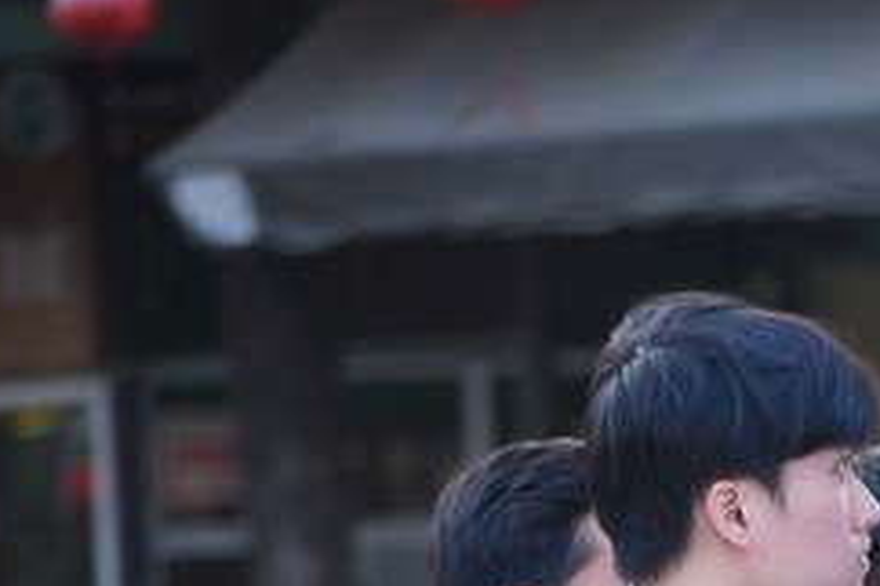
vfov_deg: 3.1
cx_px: 1142
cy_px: 692
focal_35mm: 444
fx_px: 10846
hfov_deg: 4.6
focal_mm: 165
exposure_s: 1/200
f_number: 5
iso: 400
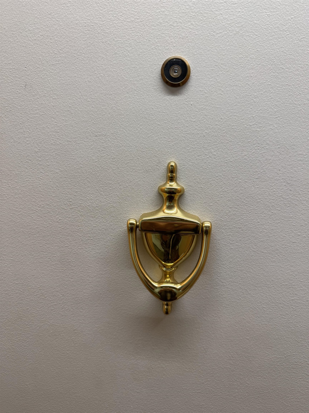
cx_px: 154
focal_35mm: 24
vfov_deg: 71.6
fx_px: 286
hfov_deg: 56.8
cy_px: 206
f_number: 1.78
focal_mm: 6.76
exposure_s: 1/120
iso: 125
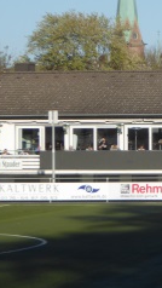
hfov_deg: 5.1
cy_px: 117
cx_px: 220
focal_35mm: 237
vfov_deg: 9.1
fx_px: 1809
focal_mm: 20.6
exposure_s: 1/400
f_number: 5.1
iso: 80
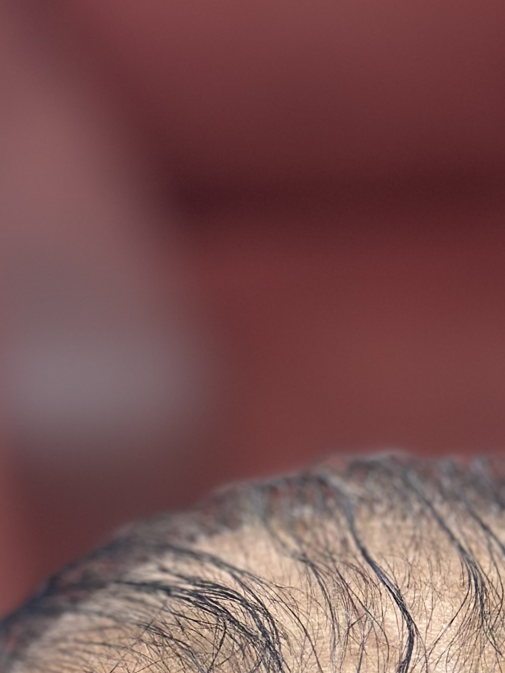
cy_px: 1047
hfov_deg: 9.9
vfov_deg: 12.4
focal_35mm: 150
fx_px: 2917
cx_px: 438
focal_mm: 6.86
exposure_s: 1/50
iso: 250
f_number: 1.78
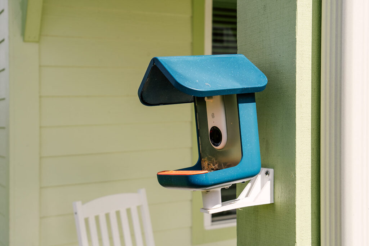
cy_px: 123
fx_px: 513
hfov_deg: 39.6
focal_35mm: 50
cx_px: 184
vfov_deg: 27.0
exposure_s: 1/640
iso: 160
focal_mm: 50
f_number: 8
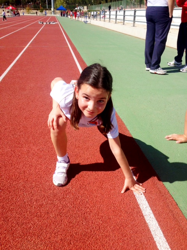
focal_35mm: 35
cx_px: 94
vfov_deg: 52.6
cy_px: 125
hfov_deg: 40.7
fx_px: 252
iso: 64
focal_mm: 4.28
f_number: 2.4
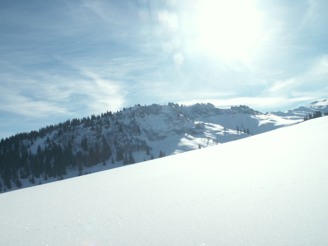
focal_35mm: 35
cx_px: 164
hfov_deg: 52.6
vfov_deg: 40.7
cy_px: 123
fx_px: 332
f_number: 8
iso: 50
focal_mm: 5.86
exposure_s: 1/400
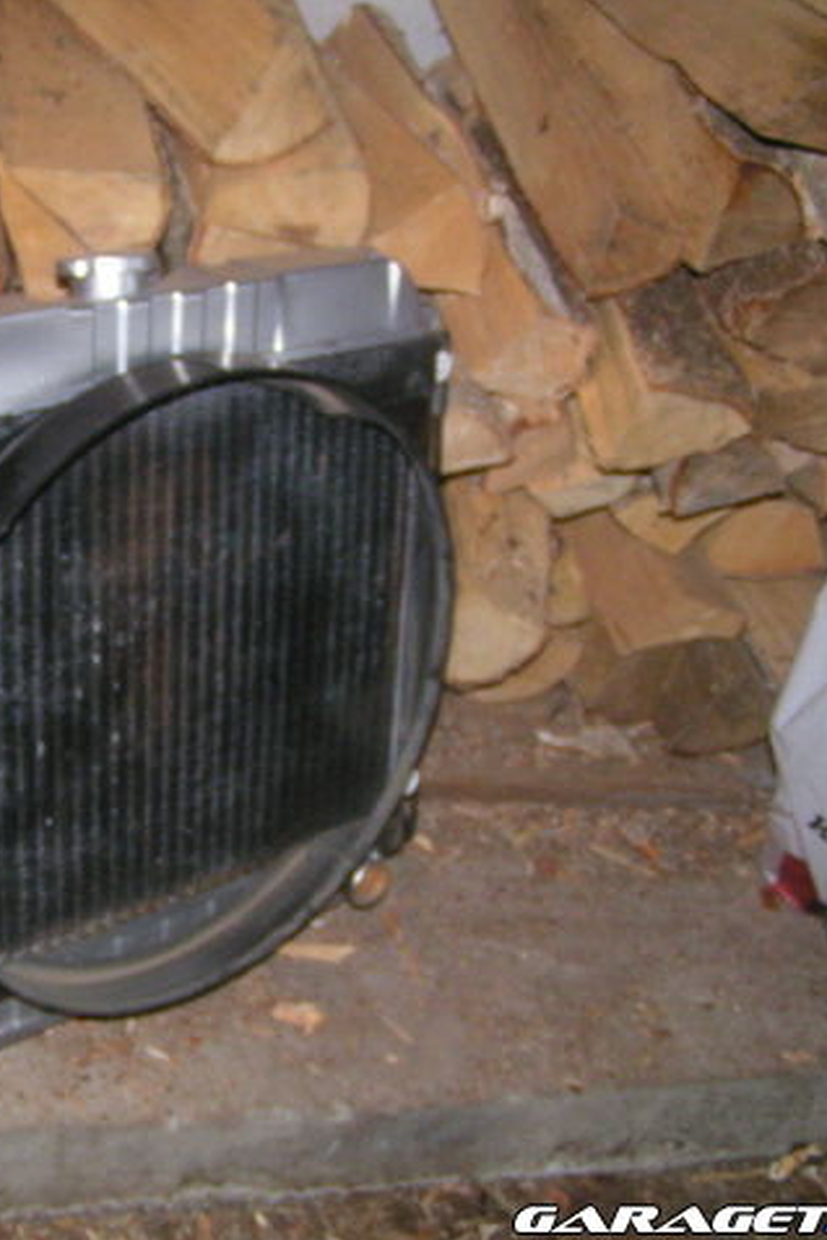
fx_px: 1826
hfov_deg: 25.0
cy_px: 621
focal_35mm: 53
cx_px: 127
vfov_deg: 37.5
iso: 200
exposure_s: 1/40
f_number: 2.8
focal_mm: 5.8
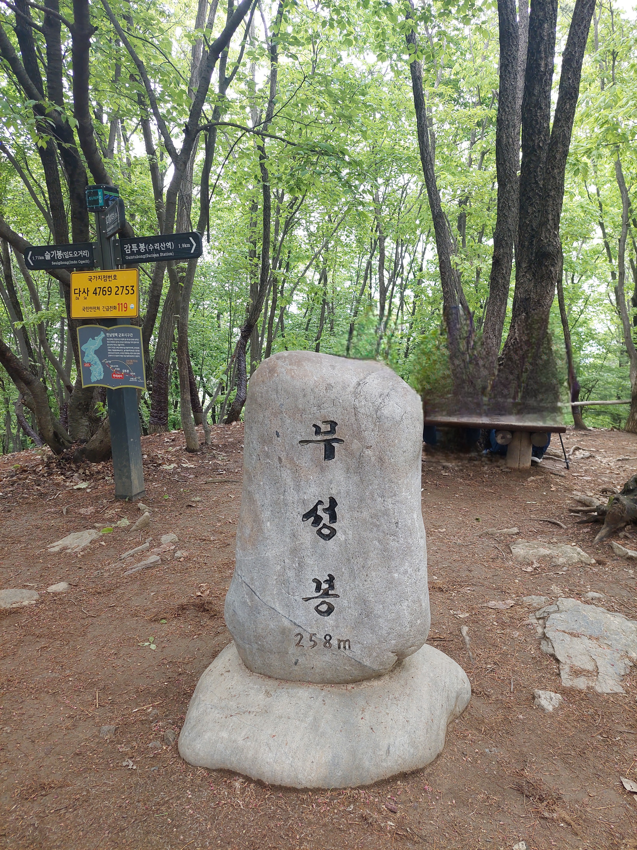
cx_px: 318
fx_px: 613
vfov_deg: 69.4
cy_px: 425
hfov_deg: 54.9
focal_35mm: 25
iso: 64
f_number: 1.8
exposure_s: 1/100
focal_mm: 5.23
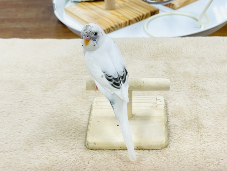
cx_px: 113
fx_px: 367
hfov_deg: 34.3
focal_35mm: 56
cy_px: 89
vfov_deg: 26.1
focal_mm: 6
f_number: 2
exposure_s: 1/99
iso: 50
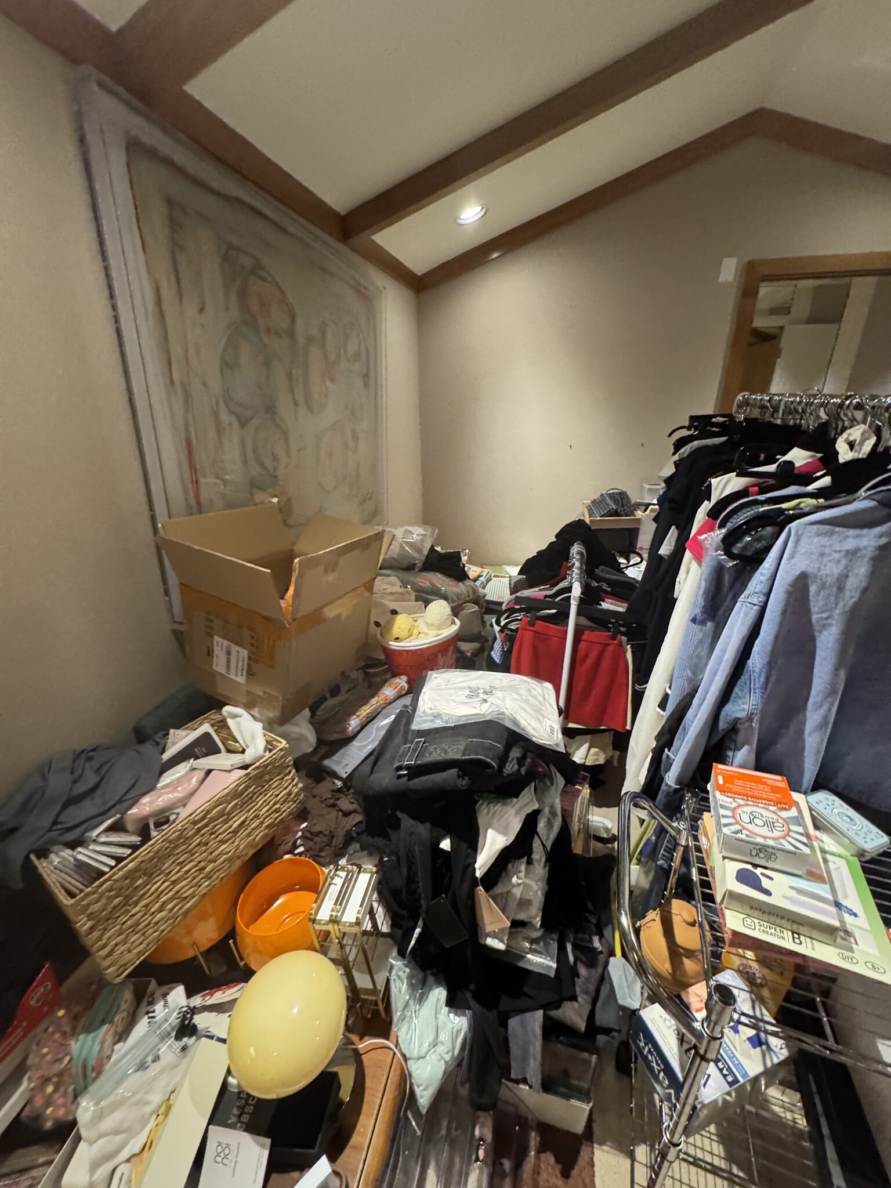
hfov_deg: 85.7
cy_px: 594
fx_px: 480
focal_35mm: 14
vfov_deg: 102.1
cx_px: 446
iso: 400
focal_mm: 2.22
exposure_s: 1/60
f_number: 2.2
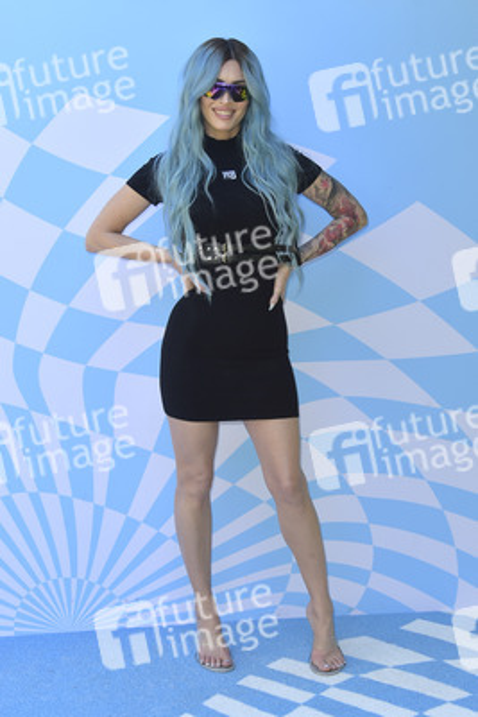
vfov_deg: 32.4
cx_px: 239
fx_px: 1234
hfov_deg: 21.9
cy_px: 358
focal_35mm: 62
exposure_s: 1/250
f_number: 6.3
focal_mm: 62
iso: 320
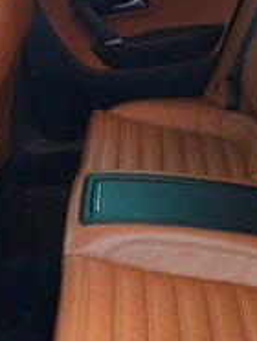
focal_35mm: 58
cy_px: 198
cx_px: 174
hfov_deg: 25.1
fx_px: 573
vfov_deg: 33.1
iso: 2000
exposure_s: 1/33
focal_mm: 6.12
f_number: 1.9
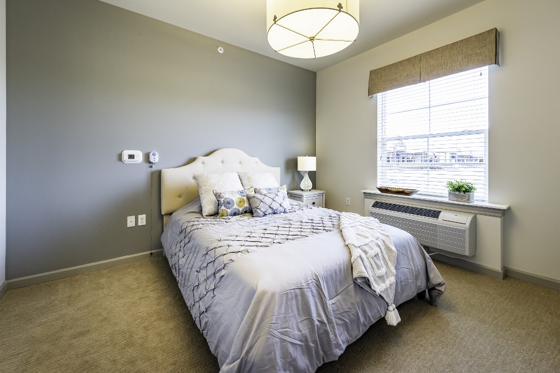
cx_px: 280
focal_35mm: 14
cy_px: 186
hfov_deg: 104.2
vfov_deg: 81.2
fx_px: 218
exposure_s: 1/60
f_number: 6.3
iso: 800
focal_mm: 14
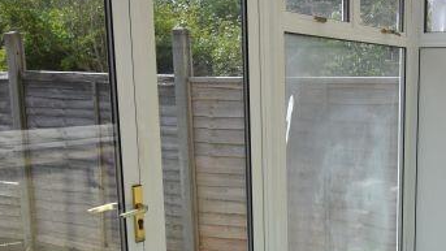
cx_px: 395
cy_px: 207
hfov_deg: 37.7
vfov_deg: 22.9
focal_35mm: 52
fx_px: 610
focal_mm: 11
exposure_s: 1/500
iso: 250
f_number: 8
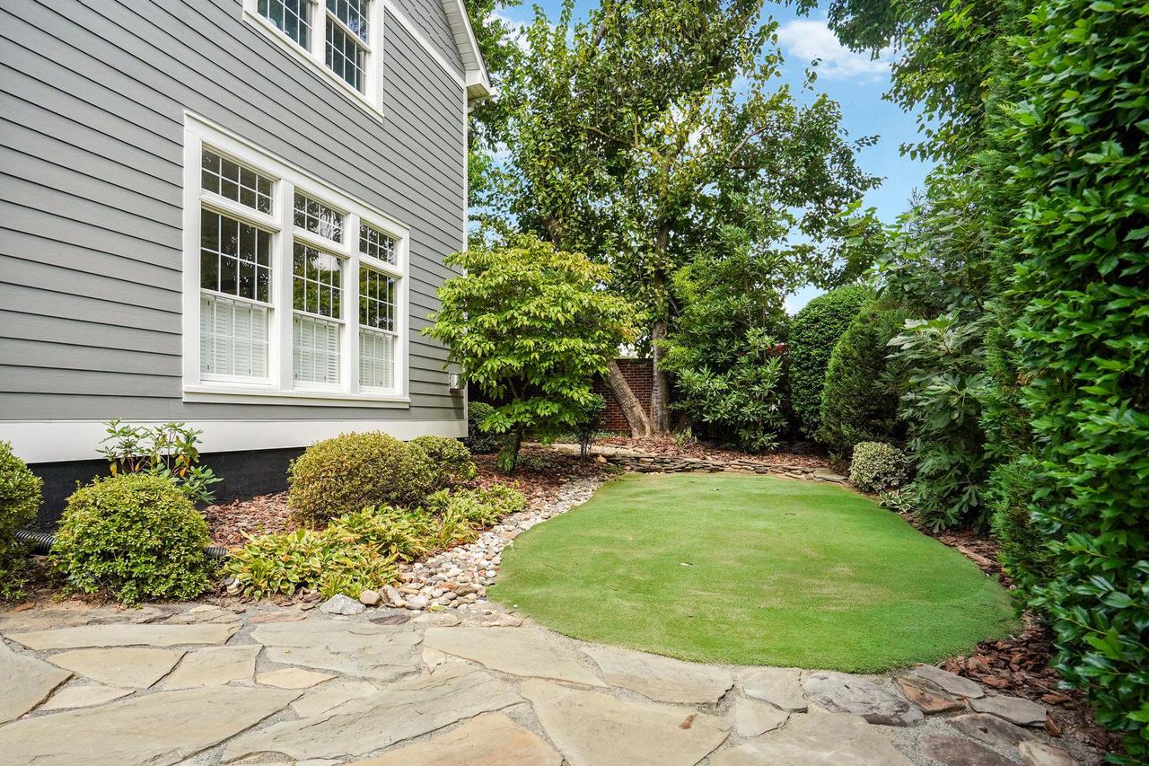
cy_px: 420
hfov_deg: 90.0
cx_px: 566
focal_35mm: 18
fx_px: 574
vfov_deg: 67.2
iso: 1250
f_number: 7.1
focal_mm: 16
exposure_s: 1/1000
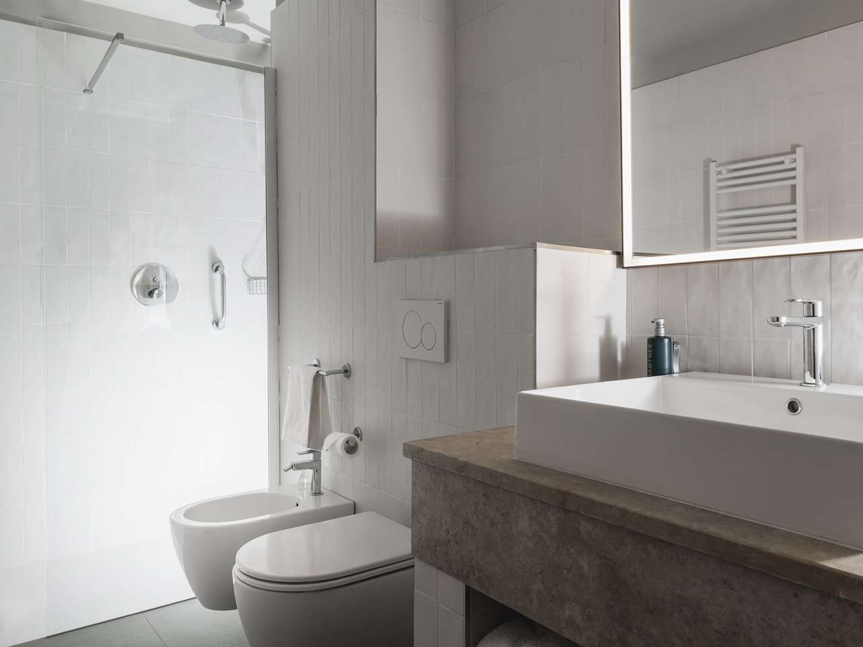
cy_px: 314
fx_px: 709
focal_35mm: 28
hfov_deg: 62.3
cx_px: 498
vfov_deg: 49.0
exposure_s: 1/25
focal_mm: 25.4
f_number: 7.1
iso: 400
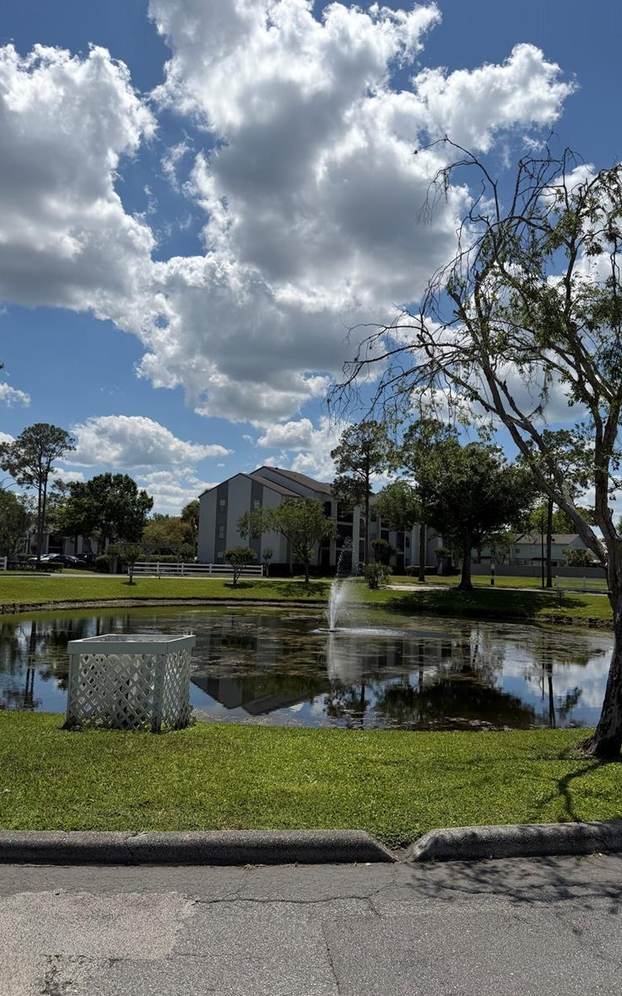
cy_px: 496
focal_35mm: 26
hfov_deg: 47.6
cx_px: 332
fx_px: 705
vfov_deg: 70.4
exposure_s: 1/11905
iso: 80
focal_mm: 6.76
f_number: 1.78
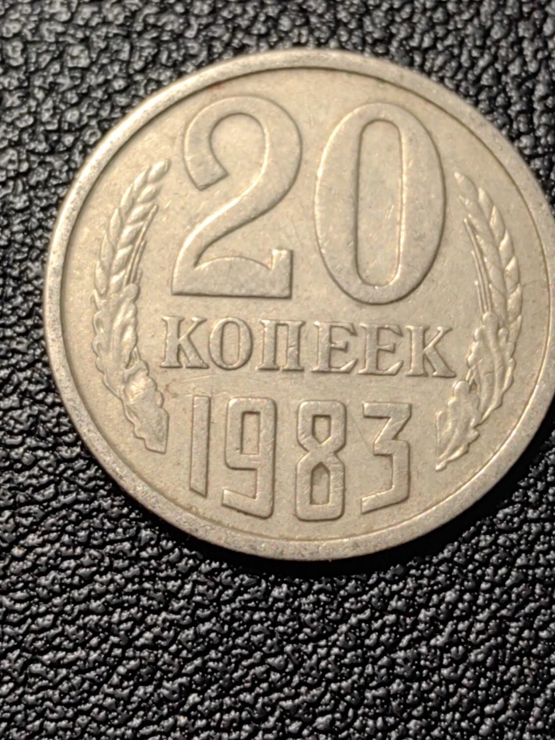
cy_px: 301
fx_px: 2052
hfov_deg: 15.4
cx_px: 299
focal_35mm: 96
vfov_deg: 20.4
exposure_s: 1/114
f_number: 2
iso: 50
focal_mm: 5.75
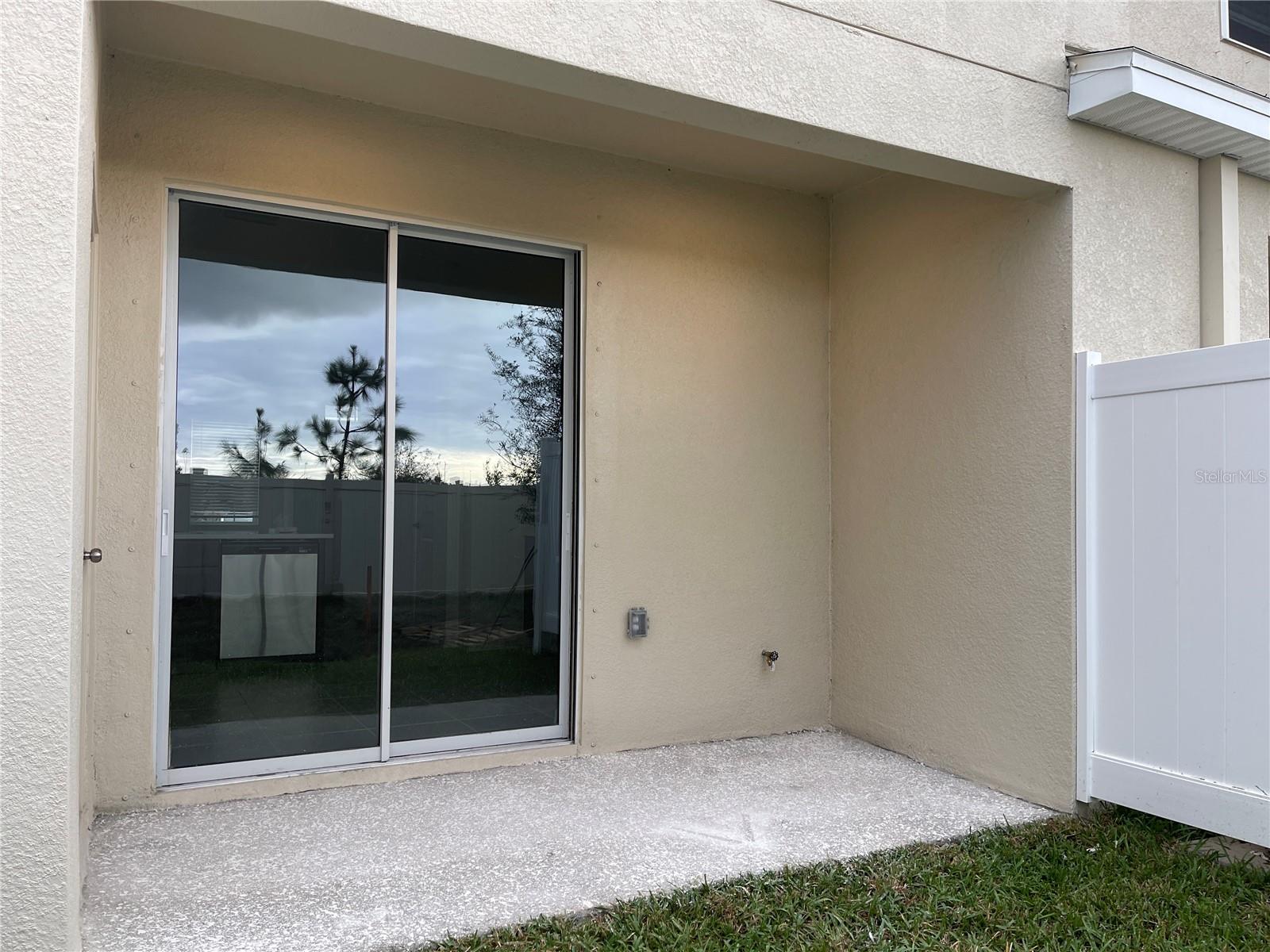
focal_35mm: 26
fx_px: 954
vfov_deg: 53.1
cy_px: 476
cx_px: 635
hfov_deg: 67.3
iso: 40
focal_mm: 5.1
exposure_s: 1/195
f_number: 1.6
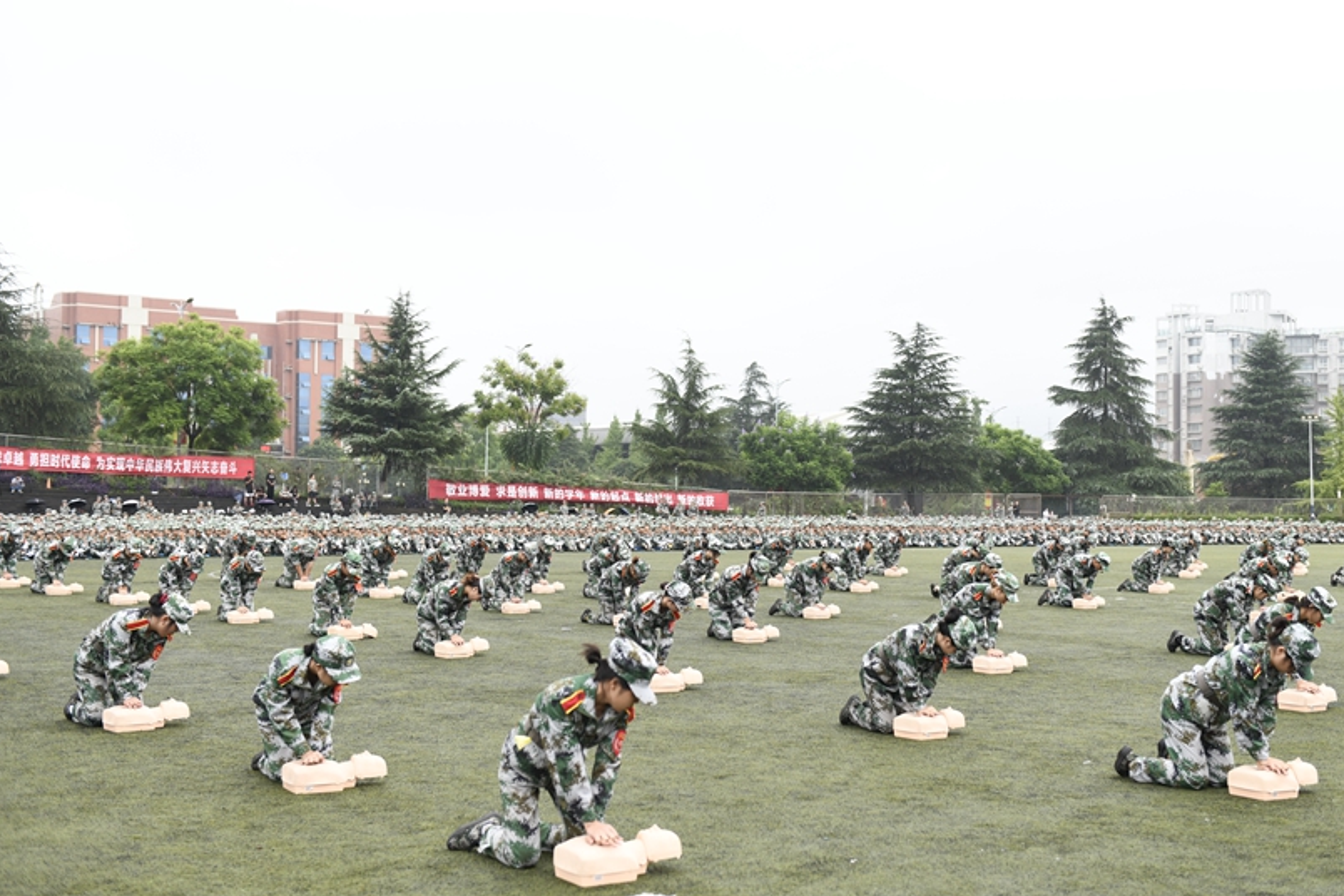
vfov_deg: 28.6
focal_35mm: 47
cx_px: 739
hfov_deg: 41.9
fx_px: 1755
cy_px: 446
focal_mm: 42
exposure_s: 1/400
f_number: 3.5
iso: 400
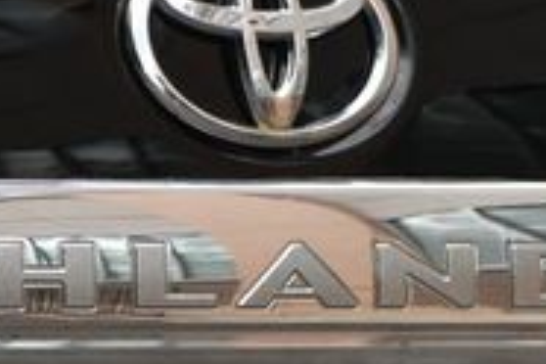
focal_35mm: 696
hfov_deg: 3.0
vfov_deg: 2.0
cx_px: 211
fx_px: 10555
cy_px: 323
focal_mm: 135
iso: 360
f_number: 5.6
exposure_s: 1/500
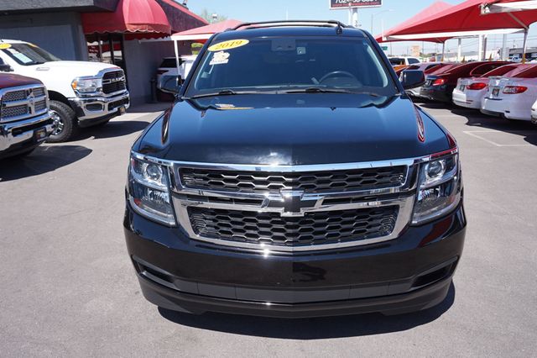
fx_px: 447
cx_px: 268
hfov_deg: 62.0
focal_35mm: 30
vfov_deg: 43.6
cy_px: 179
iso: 100
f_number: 7.1
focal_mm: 20
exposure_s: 1/250
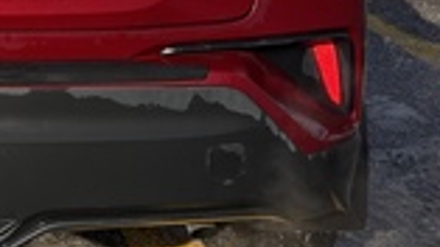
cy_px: -91
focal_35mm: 76
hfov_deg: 25.6
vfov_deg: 15.0
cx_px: -59
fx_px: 886
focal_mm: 5.96
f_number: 1.6
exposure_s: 1/3205
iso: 50
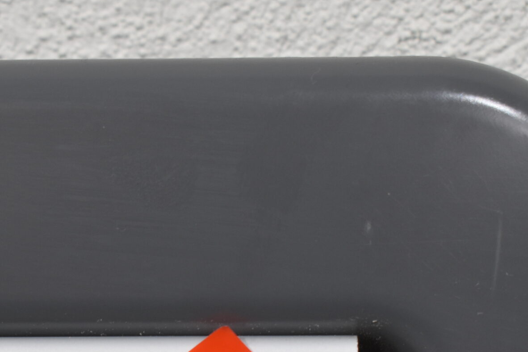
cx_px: 200
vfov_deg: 11.6
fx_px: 1716
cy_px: 358
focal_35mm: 117
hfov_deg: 17.5
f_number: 7.1
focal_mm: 36
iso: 400
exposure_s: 1/60
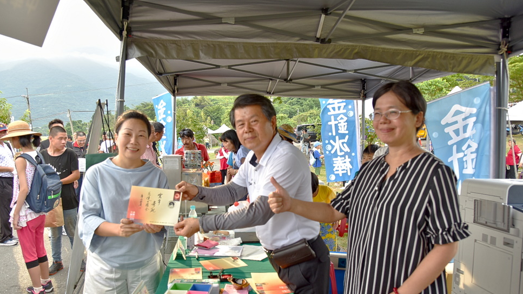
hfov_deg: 71.9
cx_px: 255
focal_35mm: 26
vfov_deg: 44.3
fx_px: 361
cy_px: 168
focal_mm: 24
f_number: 5.6
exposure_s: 1/125
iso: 400
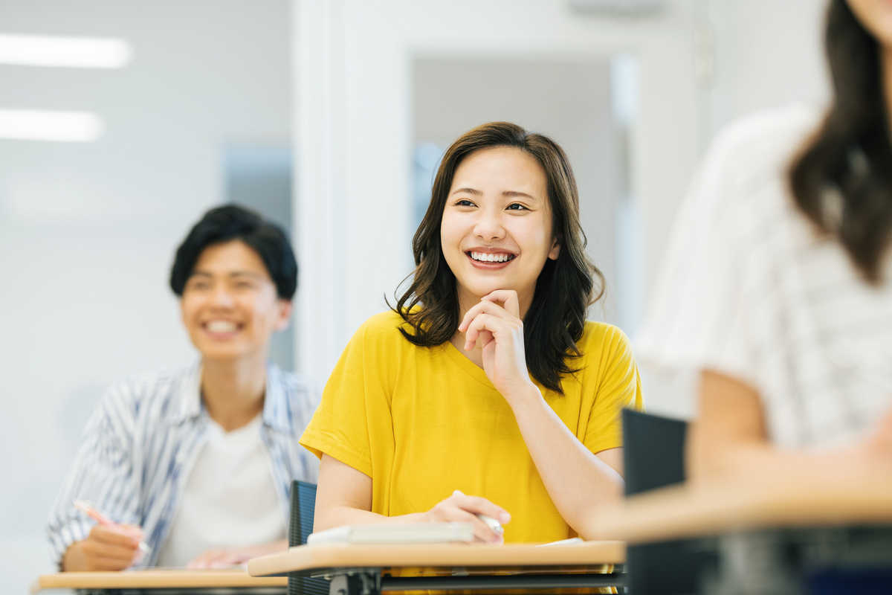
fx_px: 2601
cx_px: 446
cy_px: 298
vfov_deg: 13.0
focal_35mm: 105
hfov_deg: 19.5
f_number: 2
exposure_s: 1/200
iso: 320
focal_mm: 105
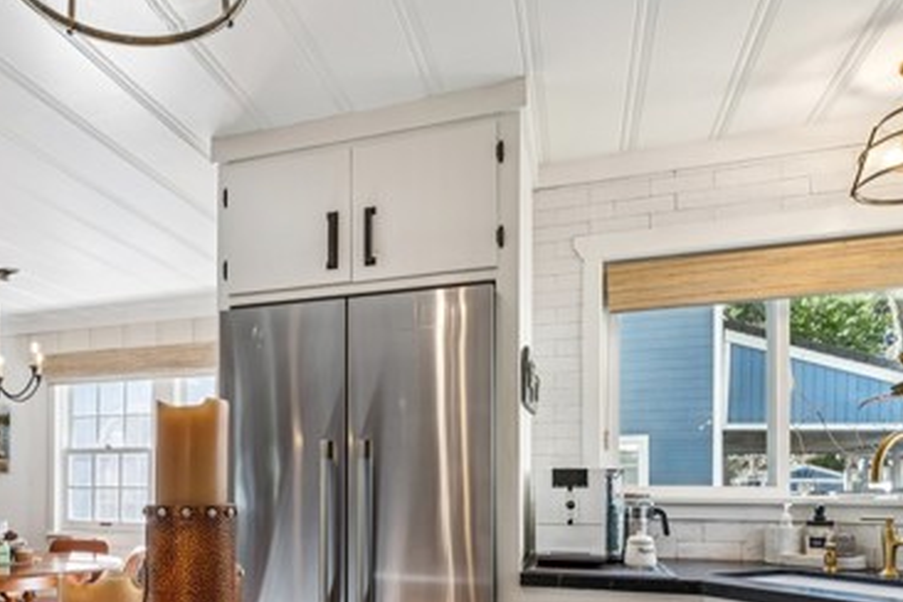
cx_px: 294
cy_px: 479
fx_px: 720
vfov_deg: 43.3
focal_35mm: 29
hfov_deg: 62.4
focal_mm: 16.4
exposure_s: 1/2.5
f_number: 13
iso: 100
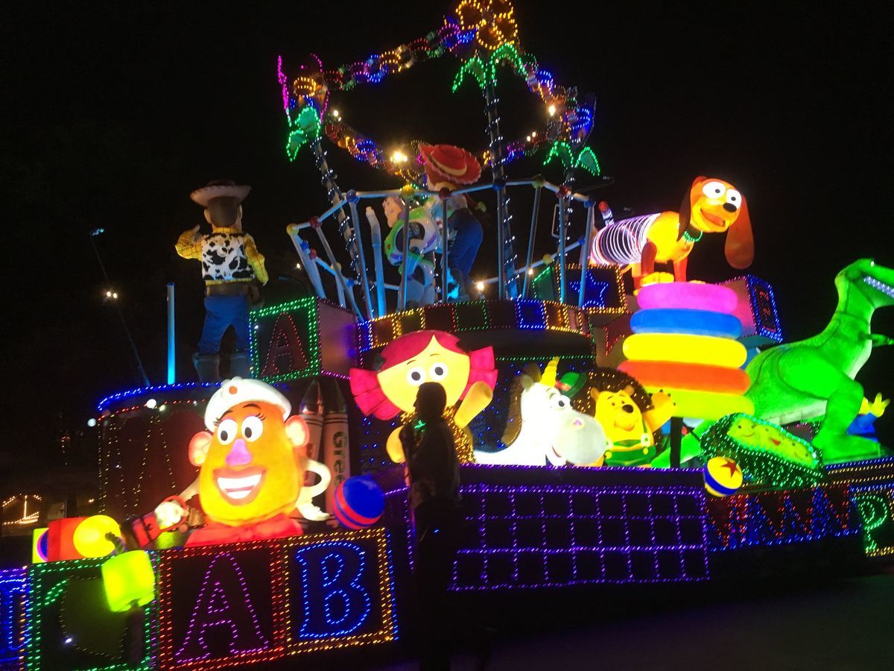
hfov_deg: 61.7
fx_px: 749
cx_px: 447
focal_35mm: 29
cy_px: 336
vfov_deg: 48.2
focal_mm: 4.15
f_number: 2.2
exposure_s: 1/30
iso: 160
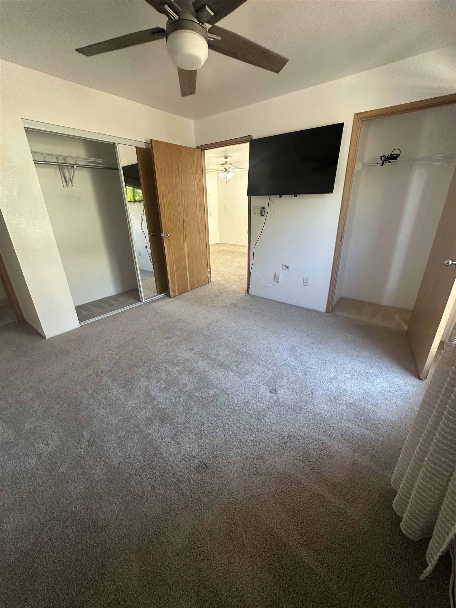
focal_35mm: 14
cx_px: 228
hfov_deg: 85.7
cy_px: 304
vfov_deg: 102.1
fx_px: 246
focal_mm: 2.22
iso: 250
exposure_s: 1/120
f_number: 2.2
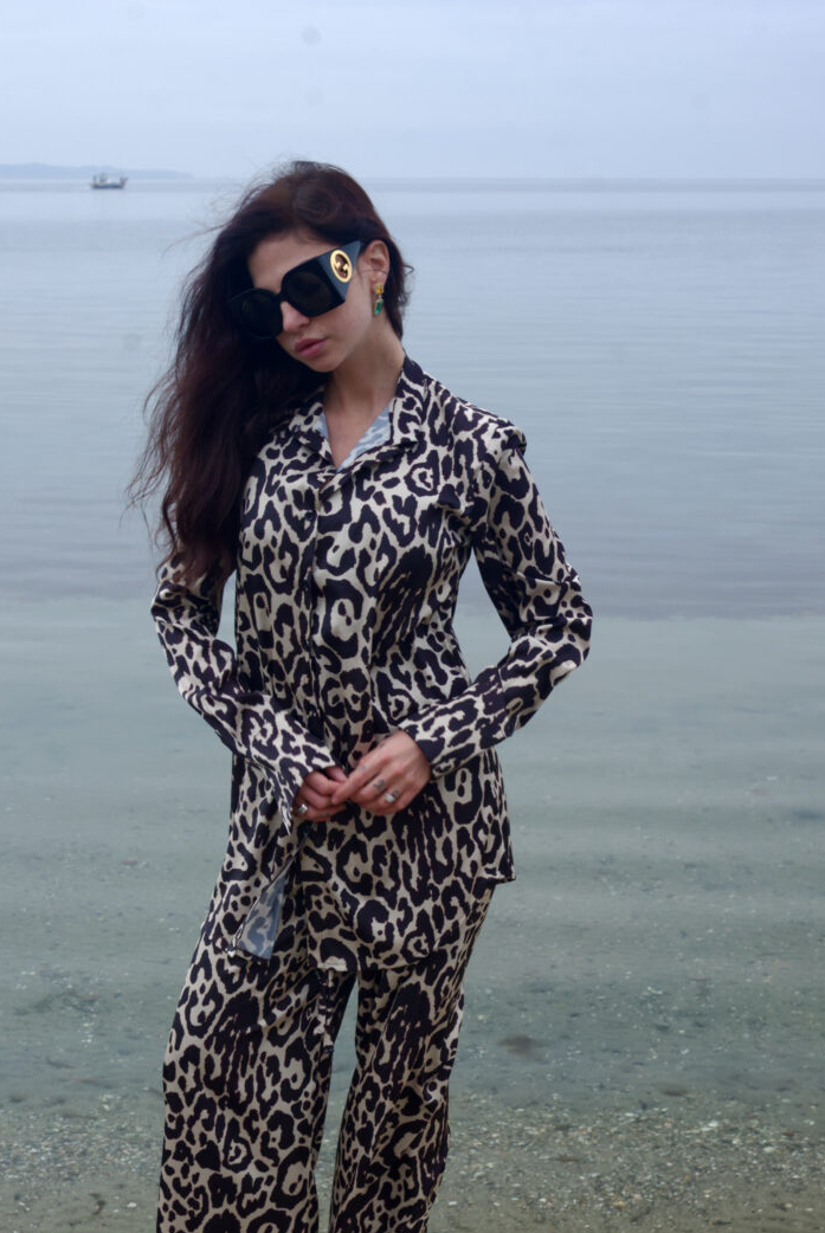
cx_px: 303
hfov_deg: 21.9
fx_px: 2126
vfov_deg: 31.8
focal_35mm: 62
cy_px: 918
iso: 640
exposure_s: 1/125
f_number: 9
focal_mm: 40
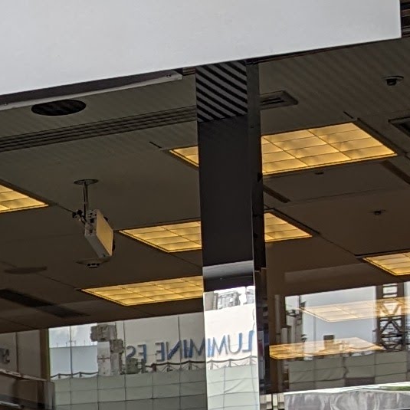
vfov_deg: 10.6
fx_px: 2171
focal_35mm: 162
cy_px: 521
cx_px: -448
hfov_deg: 9.9
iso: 38
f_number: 1.85
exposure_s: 1/268
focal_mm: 6.81
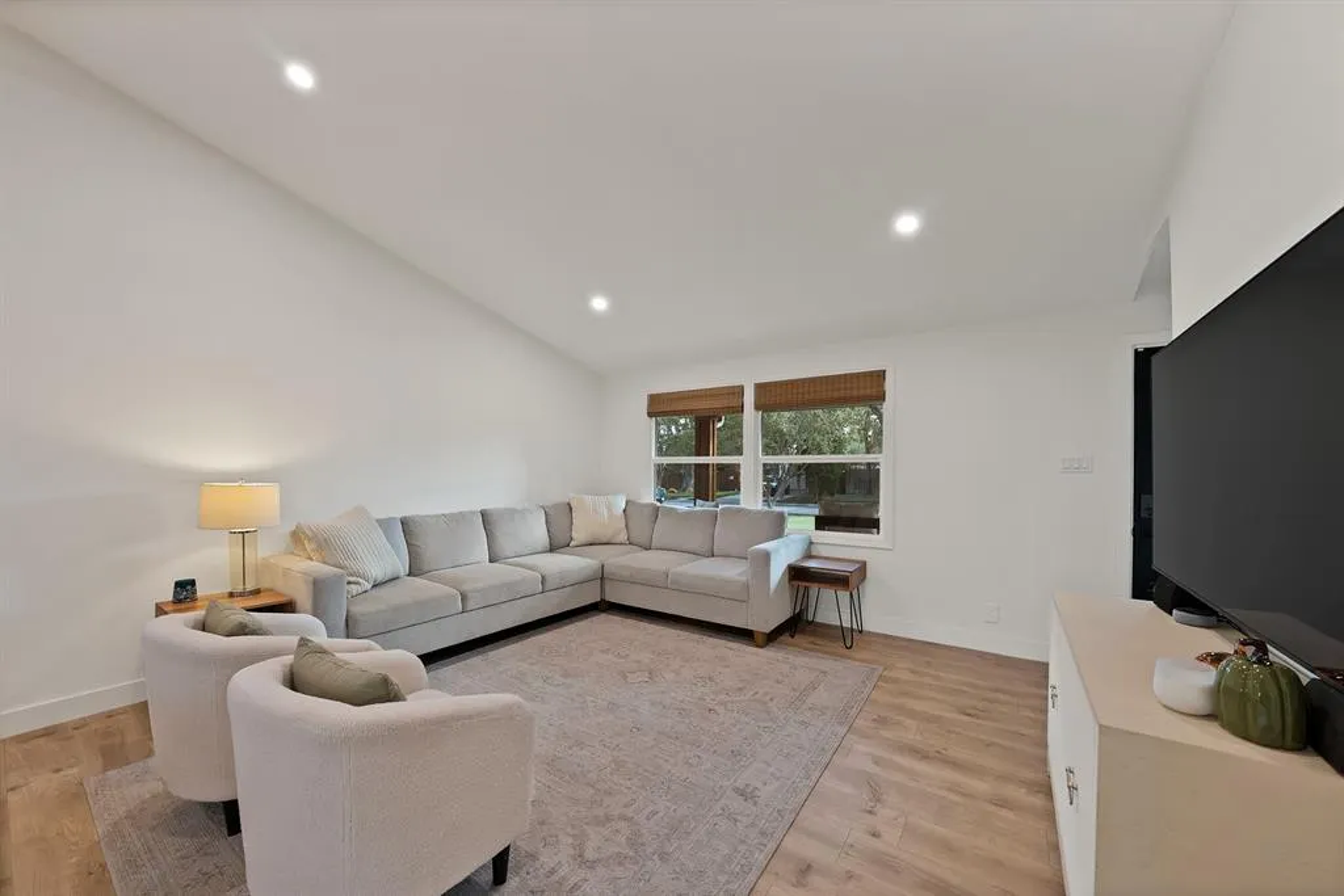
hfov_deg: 112.6
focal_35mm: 12
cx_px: 672
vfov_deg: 90.0
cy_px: 448
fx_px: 448
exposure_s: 1/2.5
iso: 800
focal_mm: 12
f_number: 9
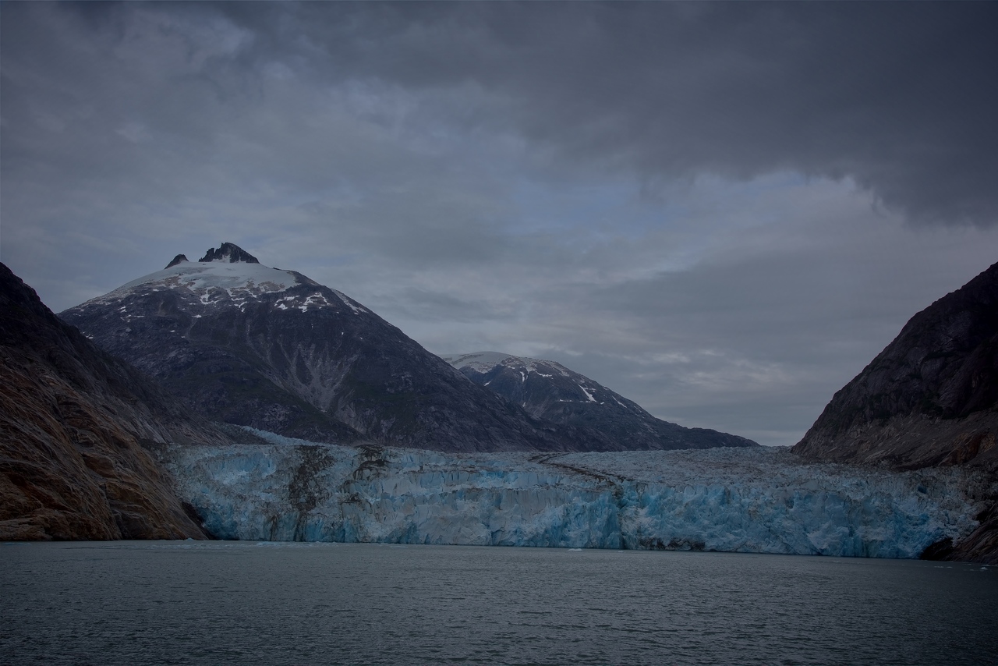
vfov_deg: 35.1
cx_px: 499
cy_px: 333
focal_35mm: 38
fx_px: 1054
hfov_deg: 50.7
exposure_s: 1/250
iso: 100
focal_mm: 38
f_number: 10
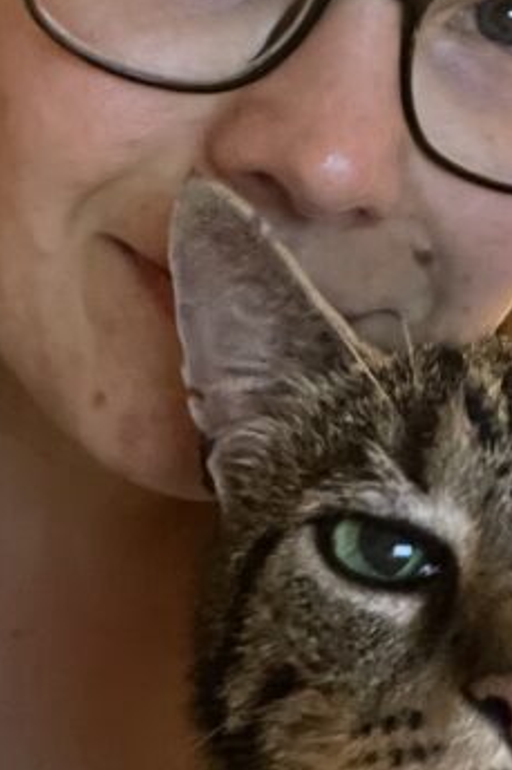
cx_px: 338
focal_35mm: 93
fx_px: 1986
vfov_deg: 21.8
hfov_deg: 14.7
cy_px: 557
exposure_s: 1/15
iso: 800
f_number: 2.2
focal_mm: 2.71
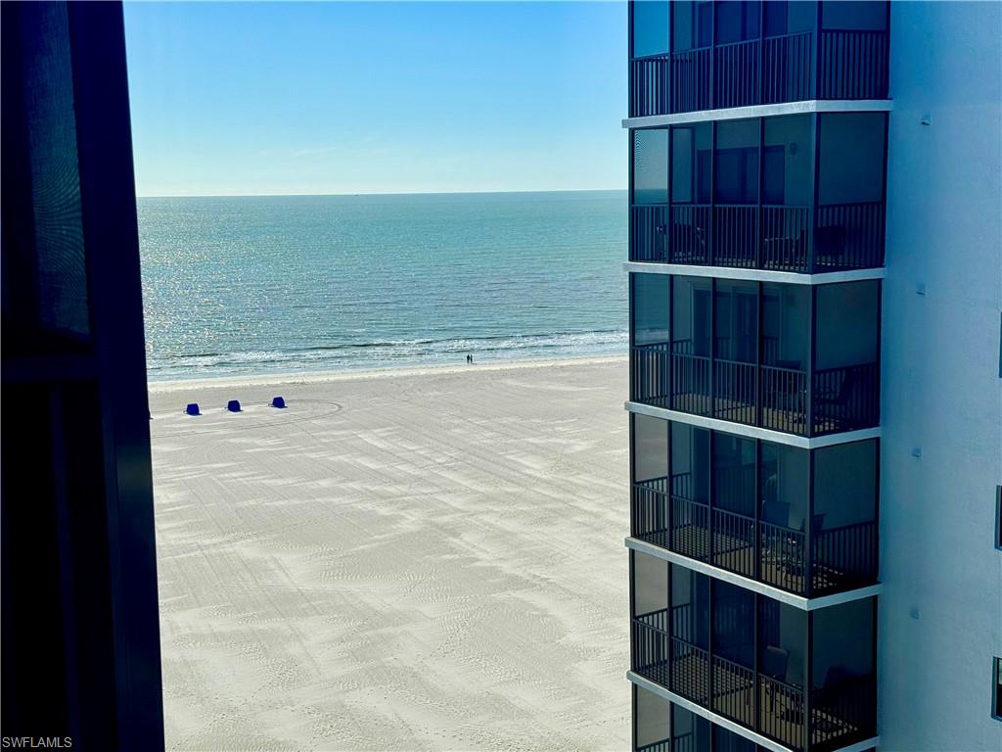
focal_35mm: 48
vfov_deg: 30.3
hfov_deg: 39.7
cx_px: 501
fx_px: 1389
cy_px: 376
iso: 64
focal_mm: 6.76
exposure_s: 1/3257
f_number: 1.78
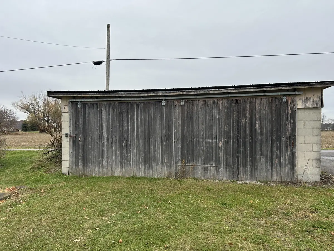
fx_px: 251
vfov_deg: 53.1
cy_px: 126
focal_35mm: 26
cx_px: 167
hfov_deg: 67.3
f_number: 1.5
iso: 50
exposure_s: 1/666
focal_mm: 5.7
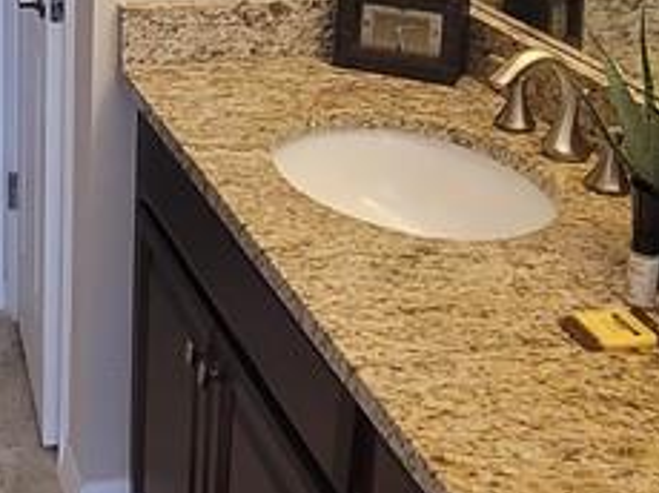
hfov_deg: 30.0
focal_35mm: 58
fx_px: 1103
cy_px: -34
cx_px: -57
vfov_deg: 23.8
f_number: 2.2
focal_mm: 2.2
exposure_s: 1/40
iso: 320
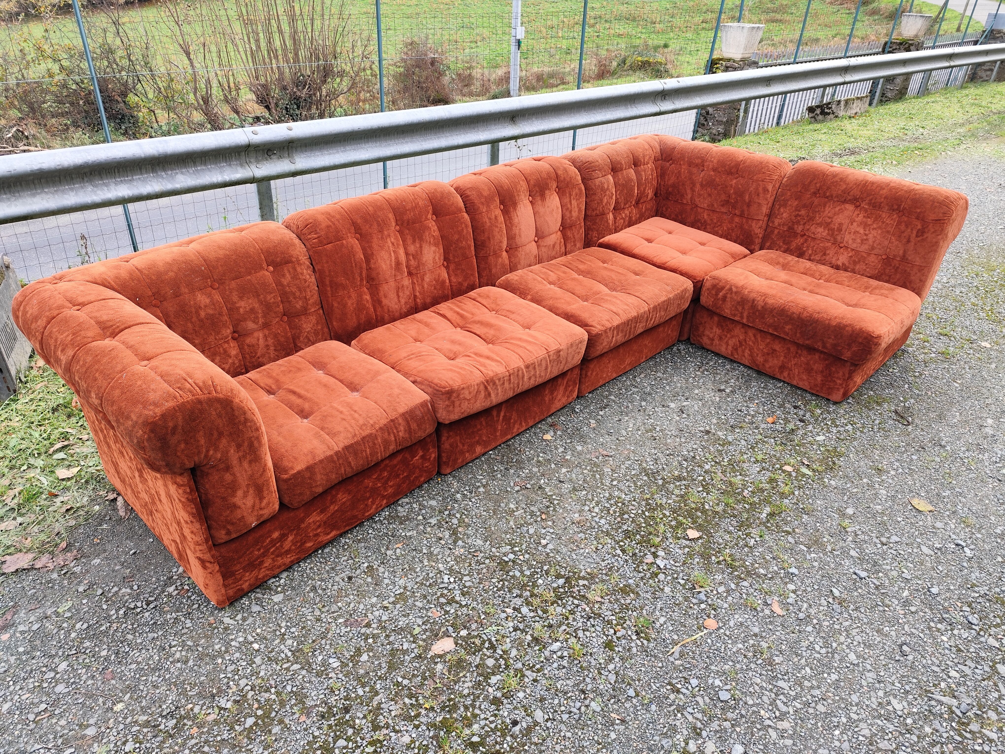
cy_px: 377
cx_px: 502
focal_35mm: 23
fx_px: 668
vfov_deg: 58.9
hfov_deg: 73.9
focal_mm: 6.14
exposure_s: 1/100
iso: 64
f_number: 1.65
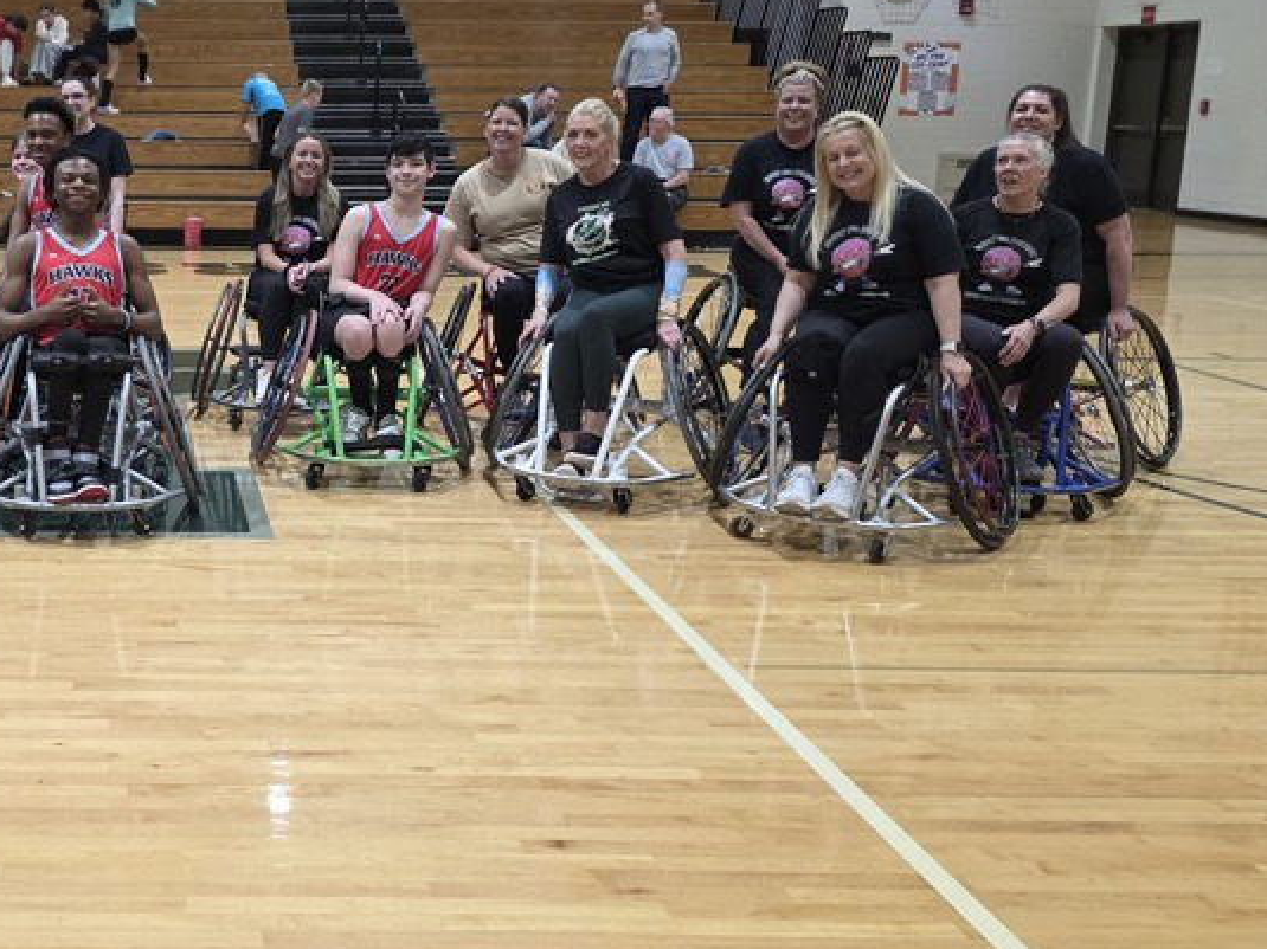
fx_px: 1610
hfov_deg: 39.7
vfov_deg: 32.7
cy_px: 348
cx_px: 118
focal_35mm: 44
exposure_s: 1/120
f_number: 1.7
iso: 400
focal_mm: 6.3
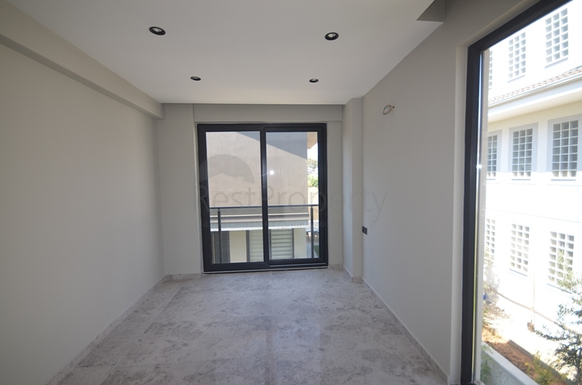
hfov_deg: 100.5
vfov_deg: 77.1
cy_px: 192
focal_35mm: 15
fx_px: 242
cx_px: 291
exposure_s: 1/200
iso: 180
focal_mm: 10
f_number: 4
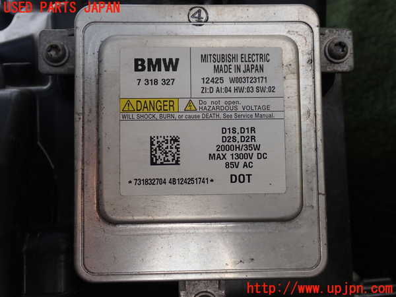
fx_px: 469
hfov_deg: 45.8
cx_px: 198
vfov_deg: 35.1
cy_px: 148
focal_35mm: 41
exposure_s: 1/125
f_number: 4
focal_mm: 7.31
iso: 100
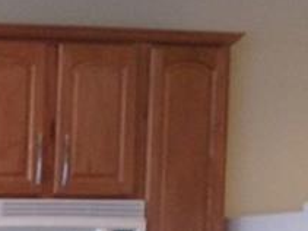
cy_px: 389
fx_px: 1423
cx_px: -413
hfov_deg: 10.7
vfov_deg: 8.9
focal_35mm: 160
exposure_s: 1/25
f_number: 2.4
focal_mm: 3.3
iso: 40
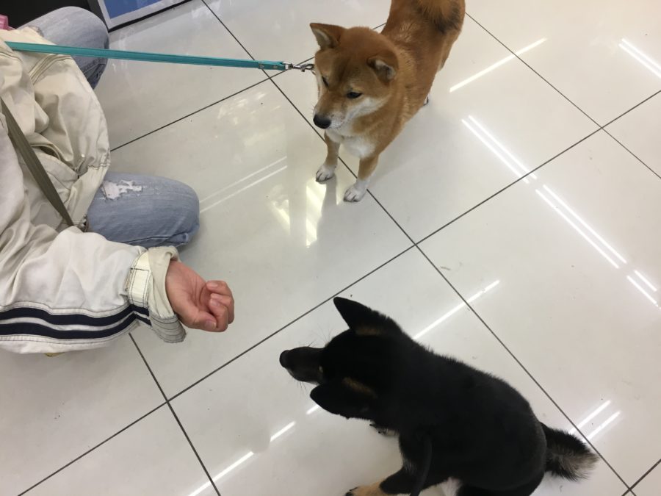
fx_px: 554
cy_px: 248
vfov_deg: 48.2
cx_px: 330
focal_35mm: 29
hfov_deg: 61.7
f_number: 2.2
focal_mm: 4.15
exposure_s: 1/40
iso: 25
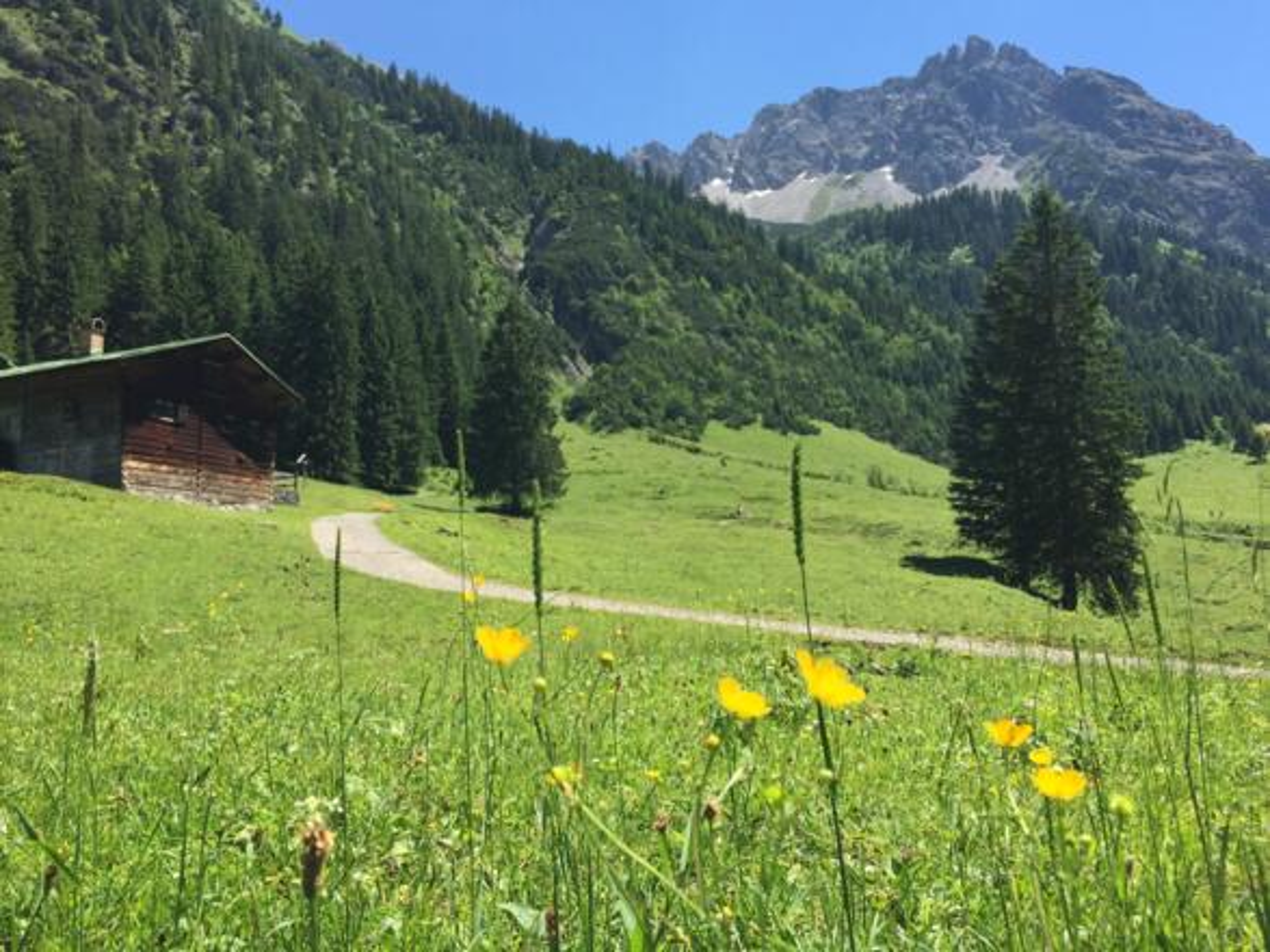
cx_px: 635
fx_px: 1064
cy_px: 476
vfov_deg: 48.2
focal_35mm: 29
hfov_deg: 61.7
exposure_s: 1/1464
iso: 32
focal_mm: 4.15
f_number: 2.2
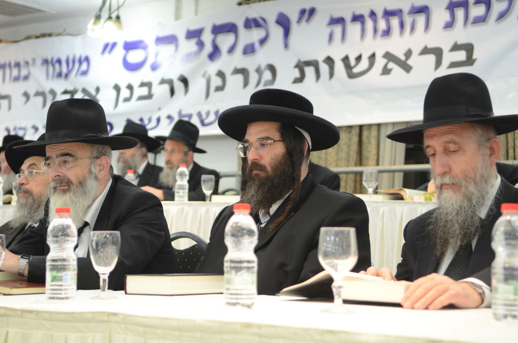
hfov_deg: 28.1
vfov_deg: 18.8
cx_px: 259
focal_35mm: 72
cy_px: 172
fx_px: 1034
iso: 1000
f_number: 3.2
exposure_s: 1/100
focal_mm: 48
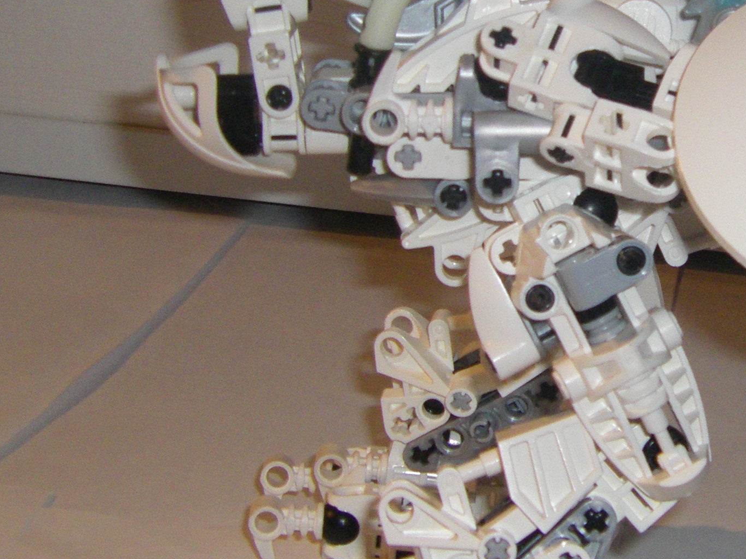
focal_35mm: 91
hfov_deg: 21.1
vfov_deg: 16.1
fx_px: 1961
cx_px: 665
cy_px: 131
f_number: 3.5
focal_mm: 6.3
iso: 200
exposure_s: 1/50
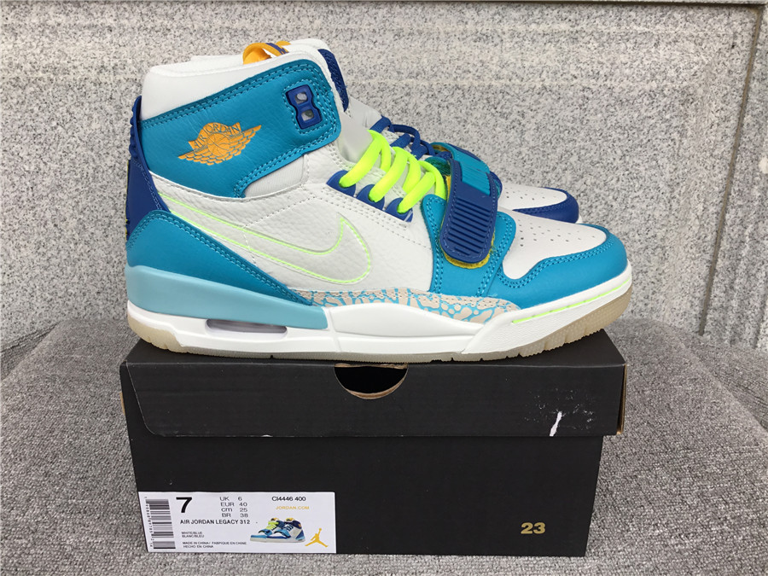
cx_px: 384
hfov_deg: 58.4
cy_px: 288
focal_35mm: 31
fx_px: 688
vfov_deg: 45.4
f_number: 2.4
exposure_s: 1/100
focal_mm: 3.3
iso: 25
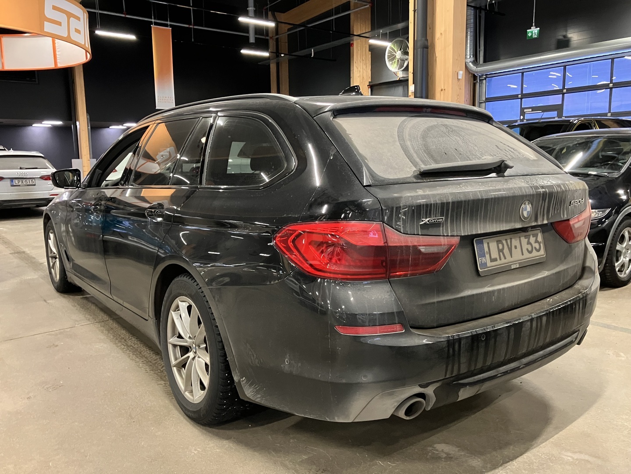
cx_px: 316
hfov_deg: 63.4
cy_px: 237
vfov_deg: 49.7
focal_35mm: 28
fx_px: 510
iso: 400
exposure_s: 1/38
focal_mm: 3.99
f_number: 1.8
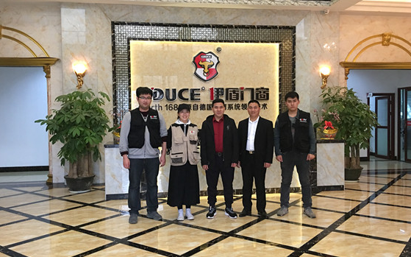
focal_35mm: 33
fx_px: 370
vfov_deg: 38.3
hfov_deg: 58.2
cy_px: 130
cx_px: 204
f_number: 2.2
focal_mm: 4.15
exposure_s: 1/17
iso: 125
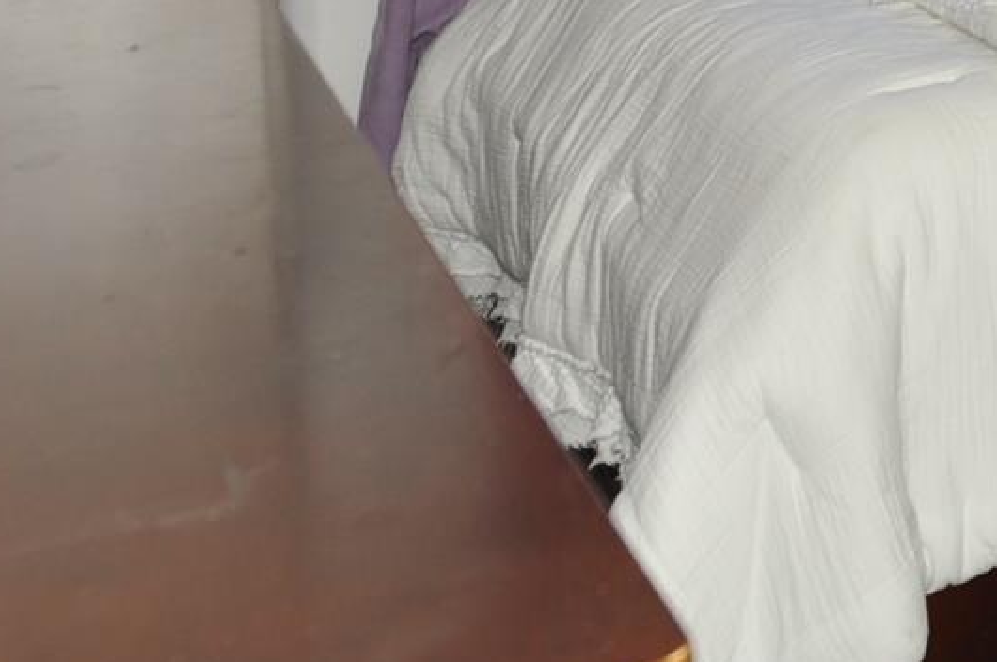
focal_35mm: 91
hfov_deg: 17.6
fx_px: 2518
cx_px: 1845
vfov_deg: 13.9
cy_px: -382
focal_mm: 15
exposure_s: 1/60
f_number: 4
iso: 200
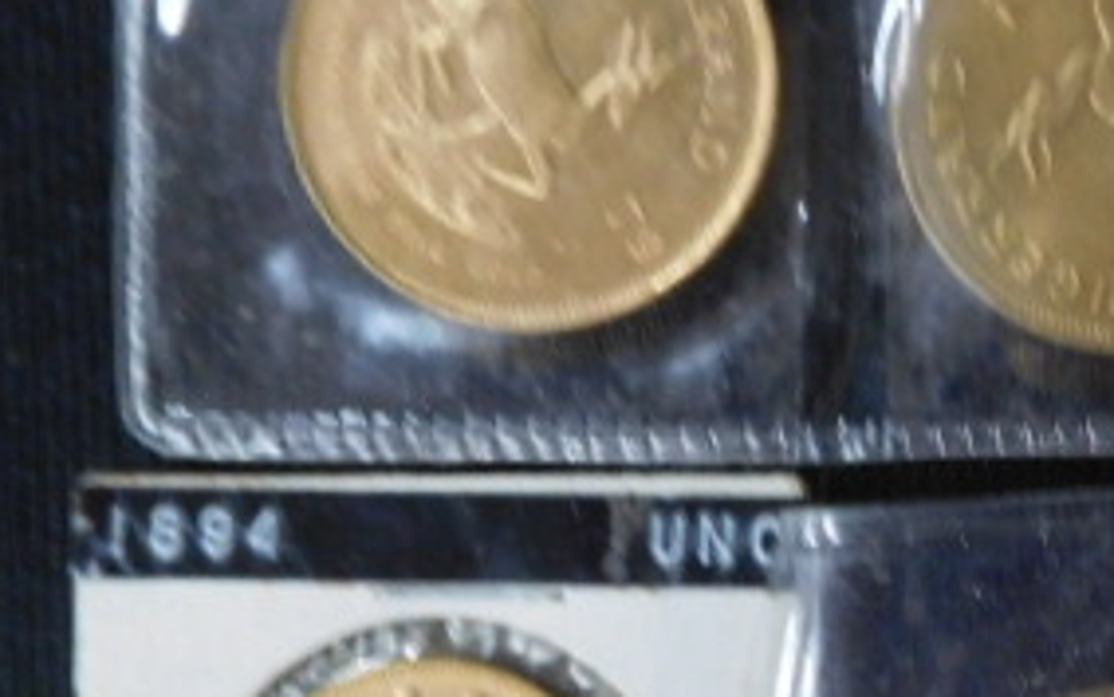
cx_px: 1126
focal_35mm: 60
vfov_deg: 21.3
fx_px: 1822
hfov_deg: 31.3
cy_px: 579
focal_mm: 4.5
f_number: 3.4
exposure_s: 1/13
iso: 400
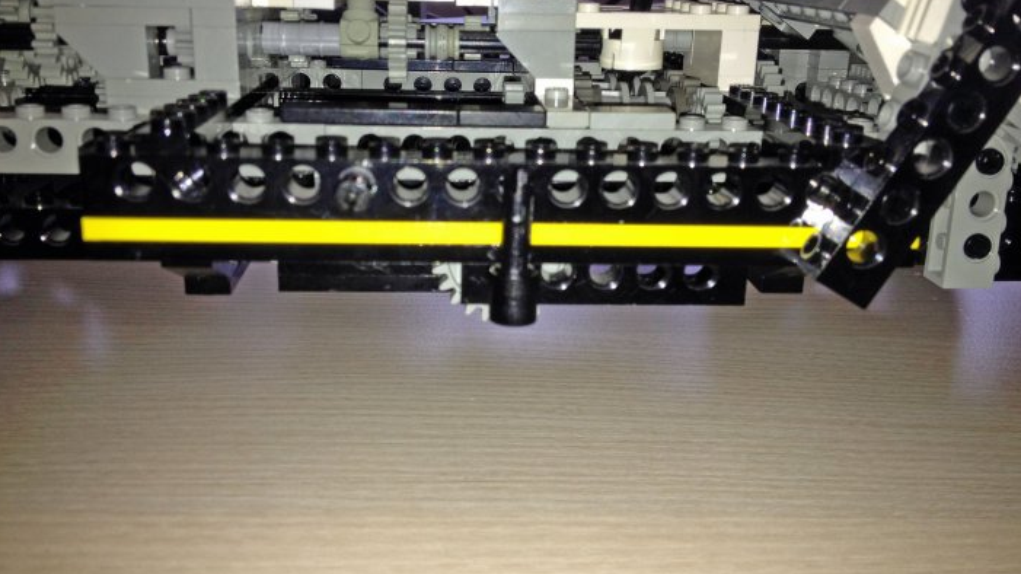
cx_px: 518
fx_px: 1056
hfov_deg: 51.6
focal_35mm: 39
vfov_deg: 30.4
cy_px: 237
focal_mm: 4.28
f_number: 2.4
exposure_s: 1/61
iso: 64
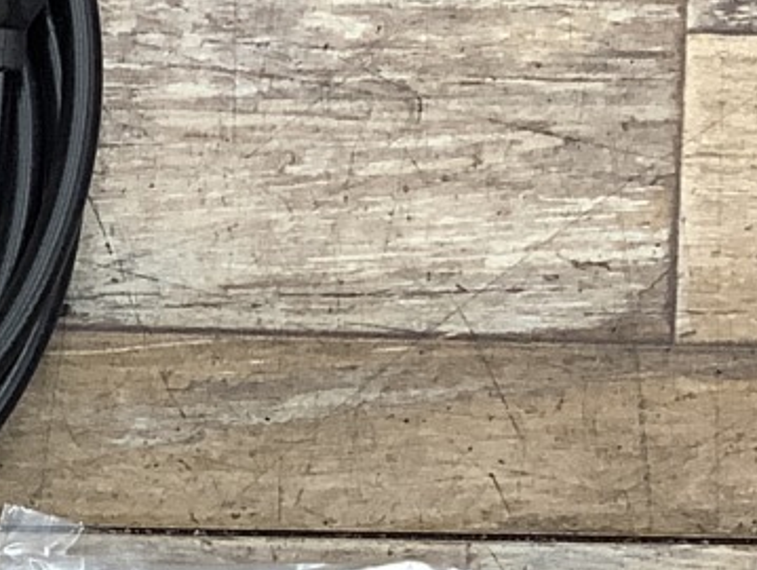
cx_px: -424
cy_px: 712
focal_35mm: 142
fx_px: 3108
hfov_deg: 13.0
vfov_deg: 10.3
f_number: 2.4
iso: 100
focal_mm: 3.3
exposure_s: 1/60
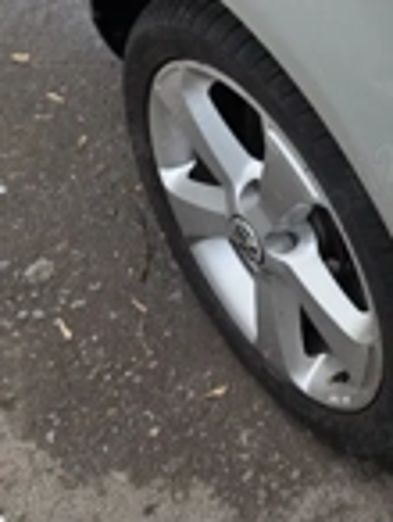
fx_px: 951
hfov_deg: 21.9
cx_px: 447
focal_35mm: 63
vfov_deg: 27.8
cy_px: -61
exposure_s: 1/370
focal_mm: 6.3
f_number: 1.7
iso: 50
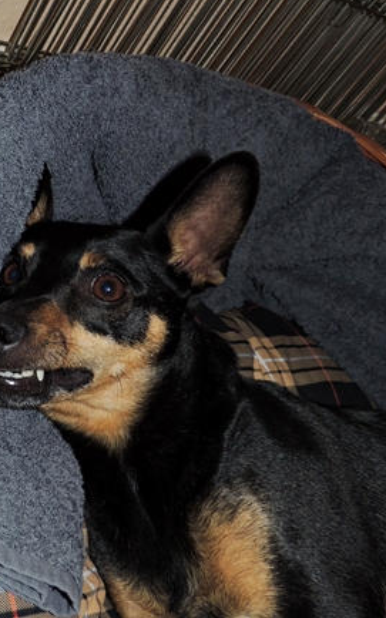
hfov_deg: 29.6
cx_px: 24
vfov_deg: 47.9
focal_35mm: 41
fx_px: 691
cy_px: 239
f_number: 3
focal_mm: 4.3
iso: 110
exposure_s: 1/30
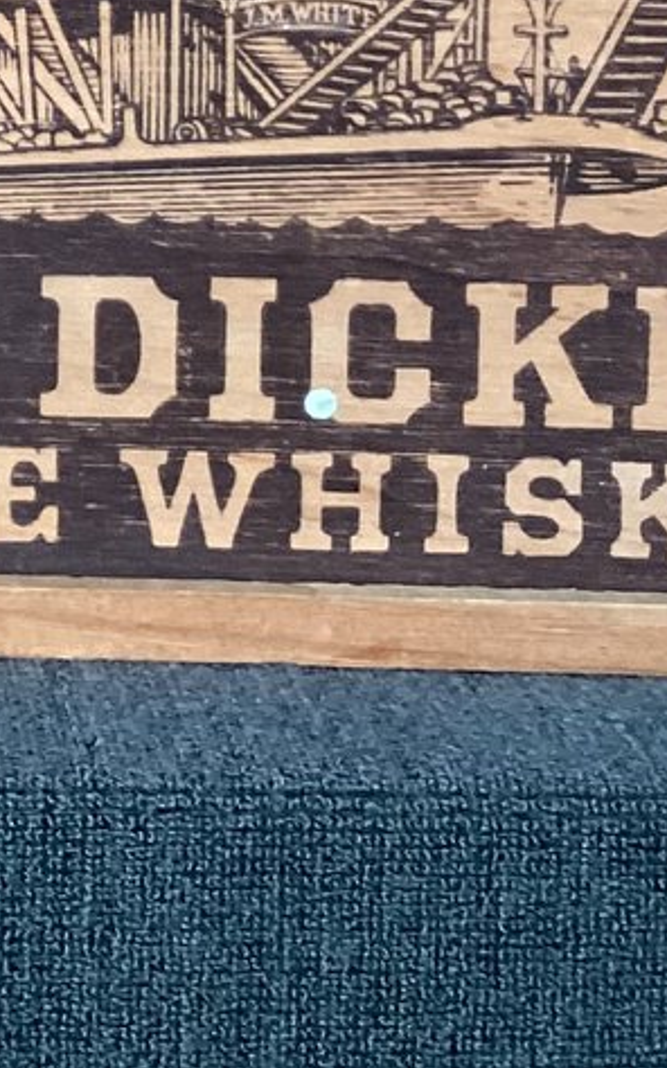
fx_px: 3056
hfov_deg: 12.3
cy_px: -114
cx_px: -55
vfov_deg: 19.0
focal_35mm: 105
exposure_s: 1/50
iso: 100
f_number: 2.4
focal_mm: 3.3
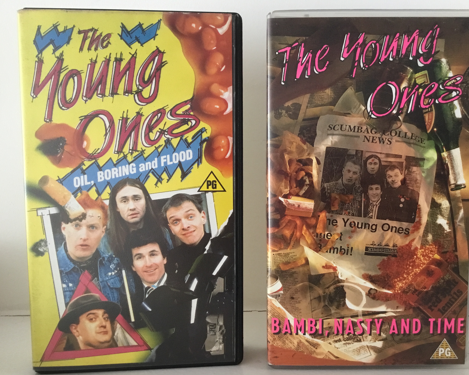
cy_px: 190
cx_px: 251
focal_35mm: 33
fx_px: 458
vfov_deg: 44.5
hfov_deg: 54.2
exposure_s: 1/33
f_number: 2.4
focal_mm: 3.3
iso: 160
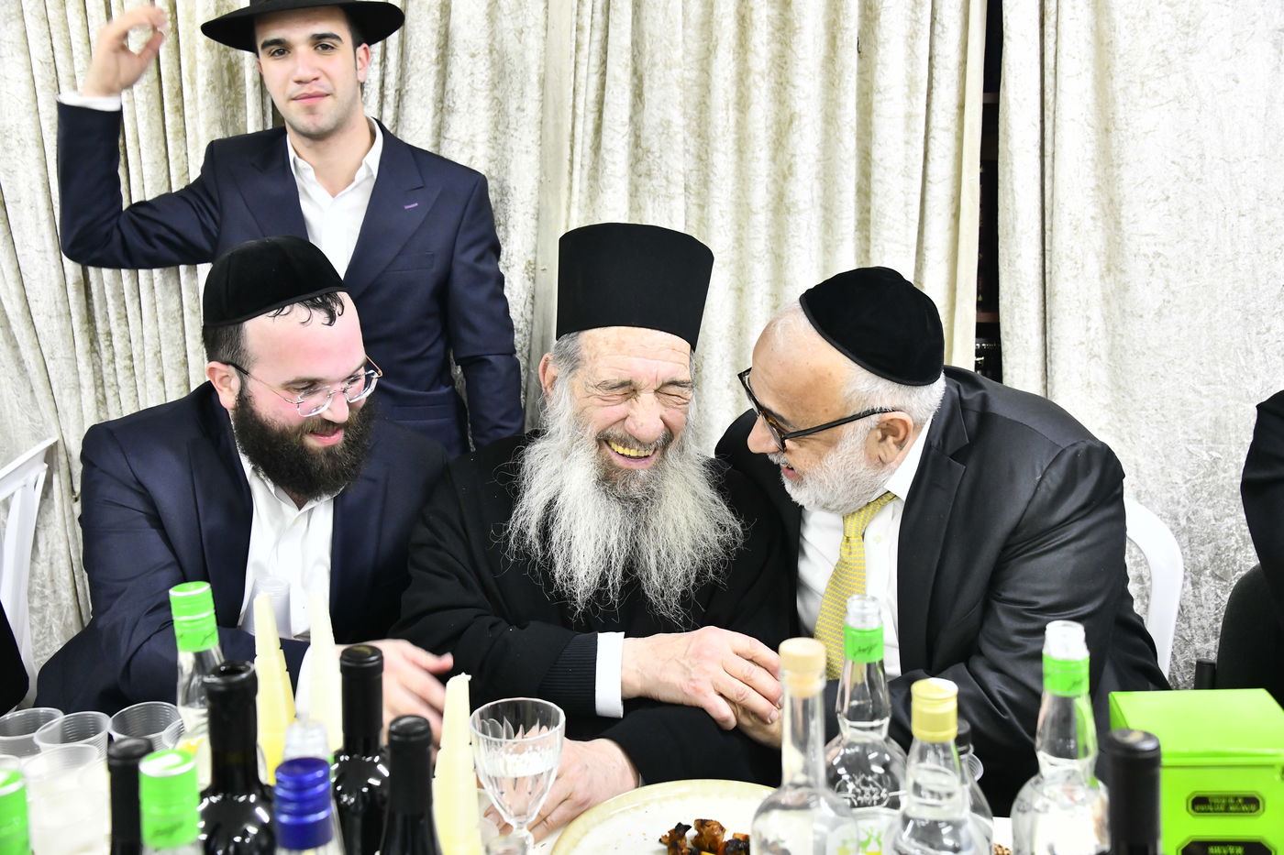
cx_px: 642
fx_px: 1355
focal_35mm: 38
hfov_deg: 50.7
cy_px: 428
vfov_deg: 35.0
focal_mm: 38
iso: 2500
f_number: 5.6
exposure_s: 1/125
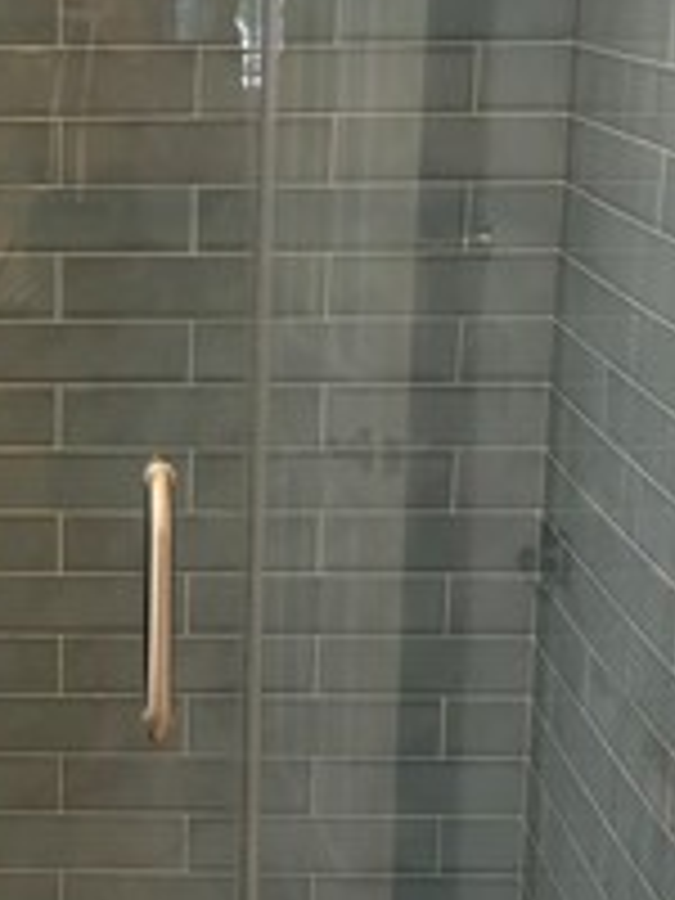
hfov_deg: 17.4
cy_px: 490
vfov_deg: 23.6
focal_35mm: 83
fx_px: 2158
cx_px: 9
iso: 80
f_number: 1.6
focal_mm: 5.96
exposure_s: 1/60
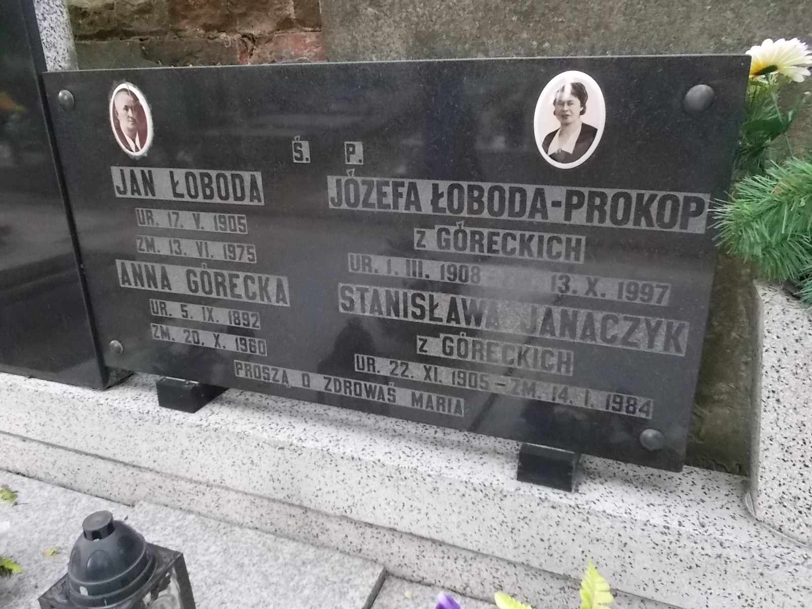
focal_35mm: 26
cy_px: 304
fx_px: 610
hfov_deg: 67.3
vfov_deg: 53.1
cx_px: 406
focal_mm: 4.6
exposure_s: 1/125
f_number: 3.2
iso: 400
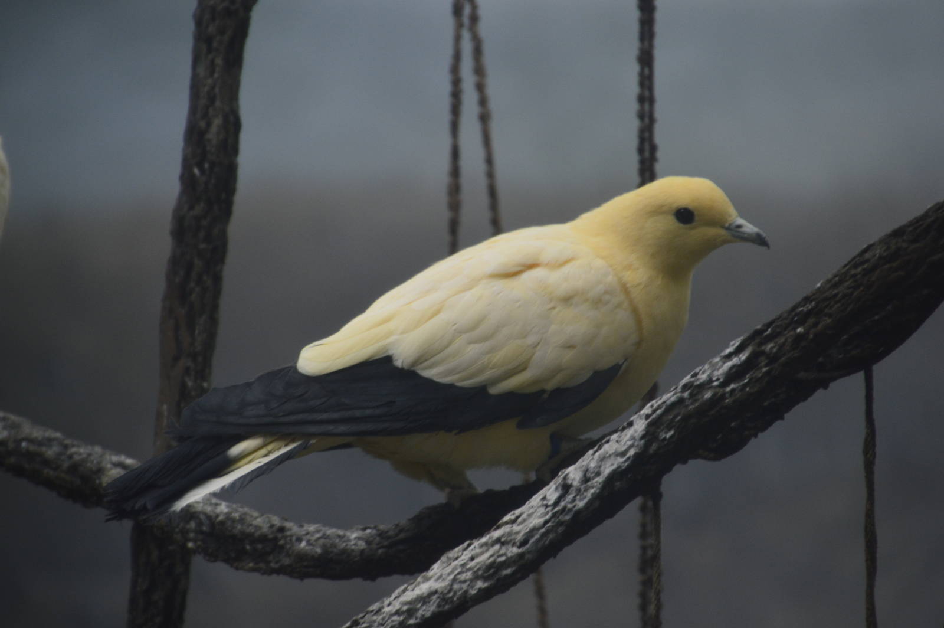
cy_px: 314
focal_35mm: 405
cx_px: 472
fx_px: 10611
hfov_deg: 5.1
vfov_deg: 3.4
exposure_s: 1/4
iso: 800
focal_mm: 270
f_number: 6.3
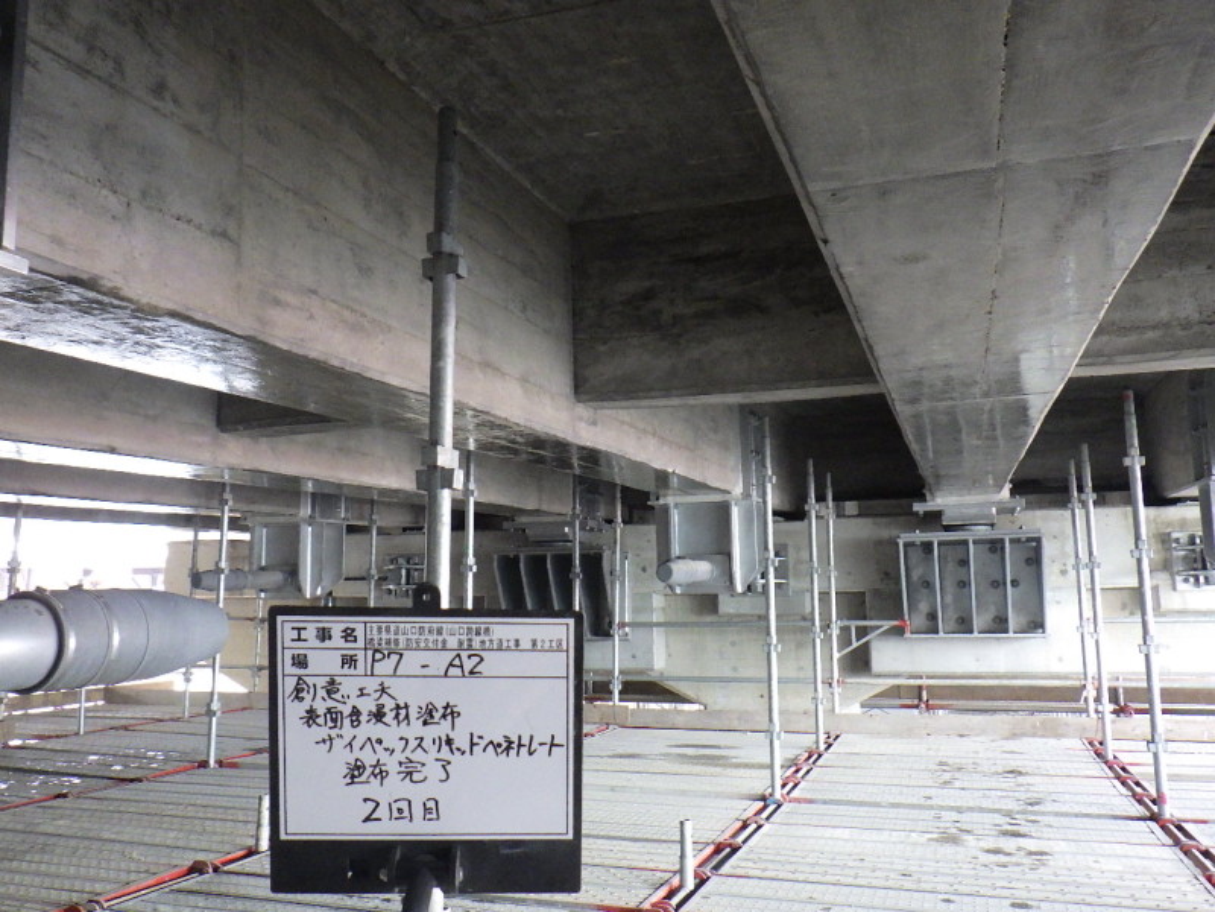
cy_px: 456
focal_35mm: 28
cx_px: 608
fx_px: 983
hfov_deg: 63.4
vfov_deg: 49.7
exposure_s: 1/60
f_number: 3.5
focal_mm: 5
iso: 1000
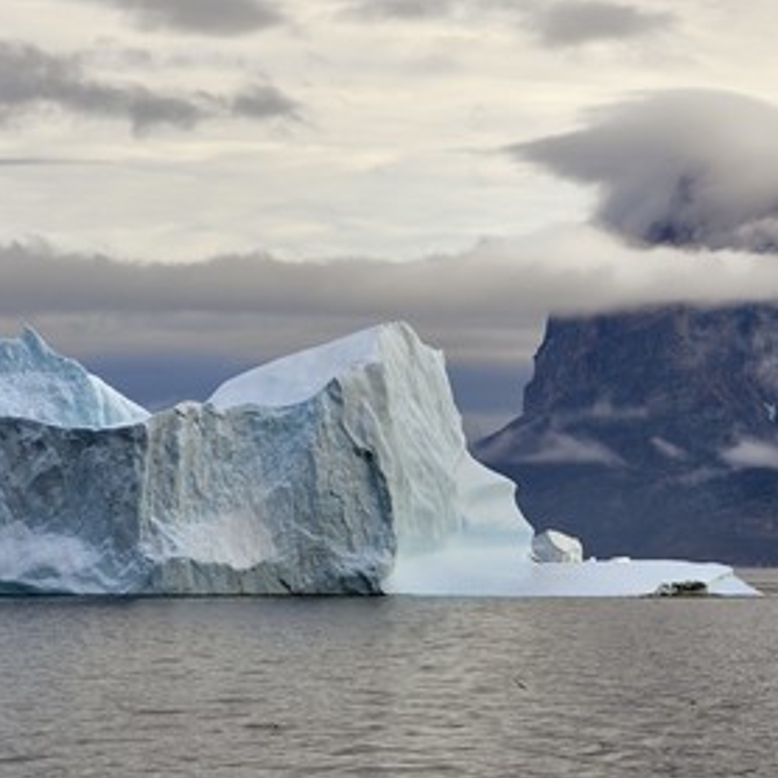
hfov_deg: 6.8
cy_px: 389
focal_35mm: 257
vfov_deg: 6.8
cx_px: 493
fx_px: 6535
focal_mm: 200
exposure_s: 1/250
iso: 400
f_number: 14
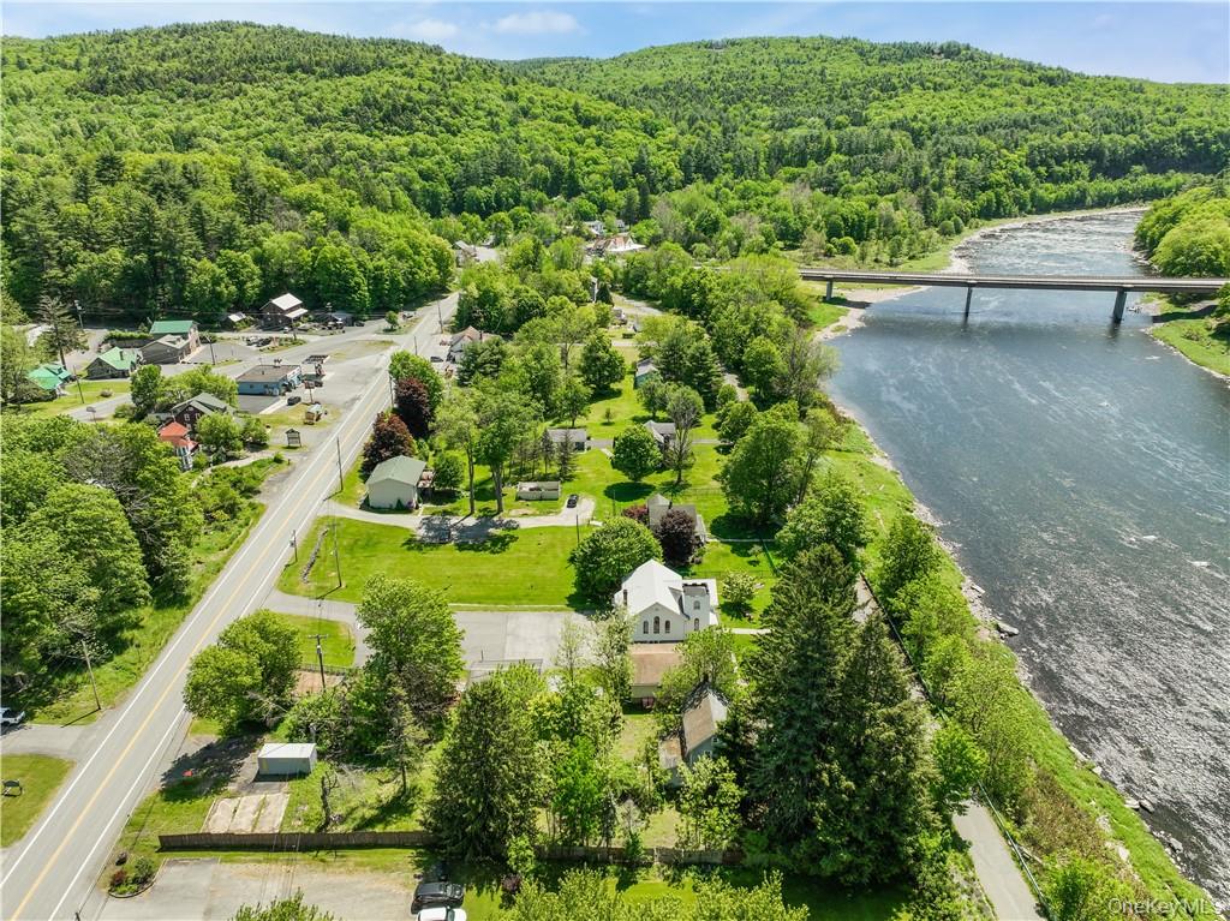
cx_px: 615
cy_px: 460
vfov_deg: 56.8
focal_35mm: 24
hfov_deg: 71.6
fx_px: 852
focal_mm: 12.29
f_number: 2.8
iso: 140
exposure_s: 1/1250
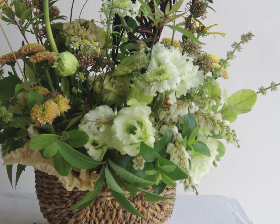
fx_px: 1102
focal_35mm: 133
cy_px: 49
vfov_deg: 11.6
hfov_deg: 14.5
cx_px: 118
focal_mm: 50
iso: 100
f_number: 4.5
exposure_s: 1/100
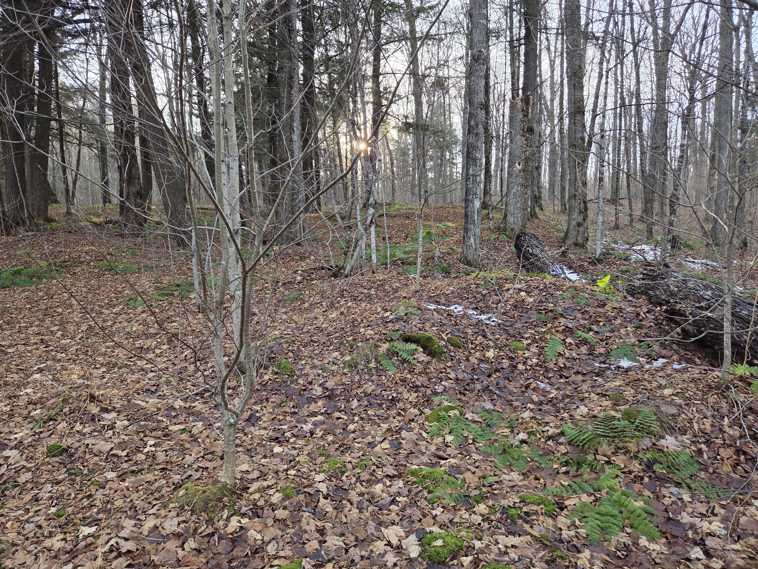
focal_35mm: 23
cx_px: 379
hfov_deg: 73.9
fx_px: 504
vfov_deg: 58.9
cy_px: 284
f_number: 1.8
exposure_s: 1/180
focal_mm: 5.4
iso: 64
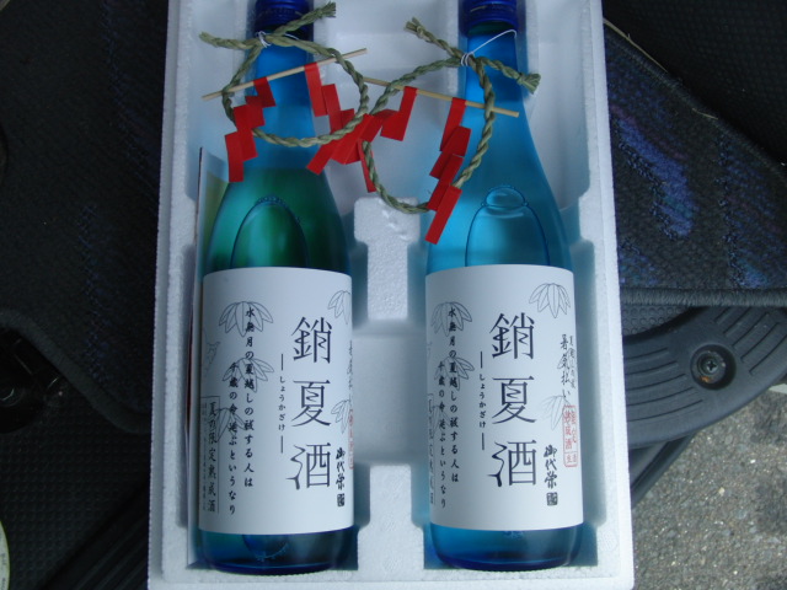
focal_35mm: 37
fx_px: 841
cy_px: 295
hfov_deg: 50.1
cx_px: 394
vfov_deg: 38.7
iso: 100
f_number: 3.6
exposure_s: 1/320
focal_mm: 6.42
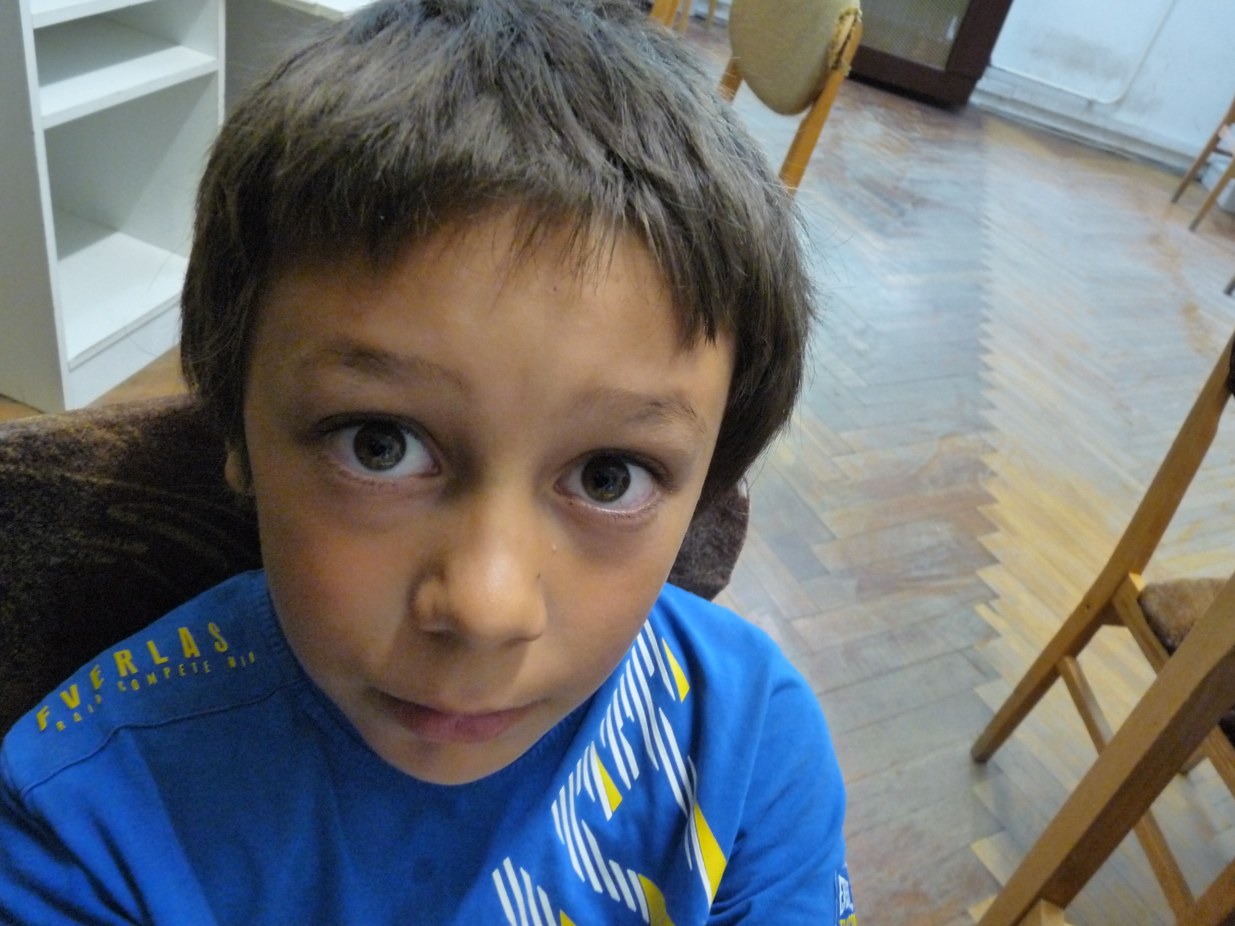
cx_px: 618
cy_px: 463
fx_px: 963
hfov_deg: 65.3
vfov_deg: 51.4
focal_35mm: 27
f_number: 2.8
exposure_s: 1/13
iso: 800
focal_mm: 4.8
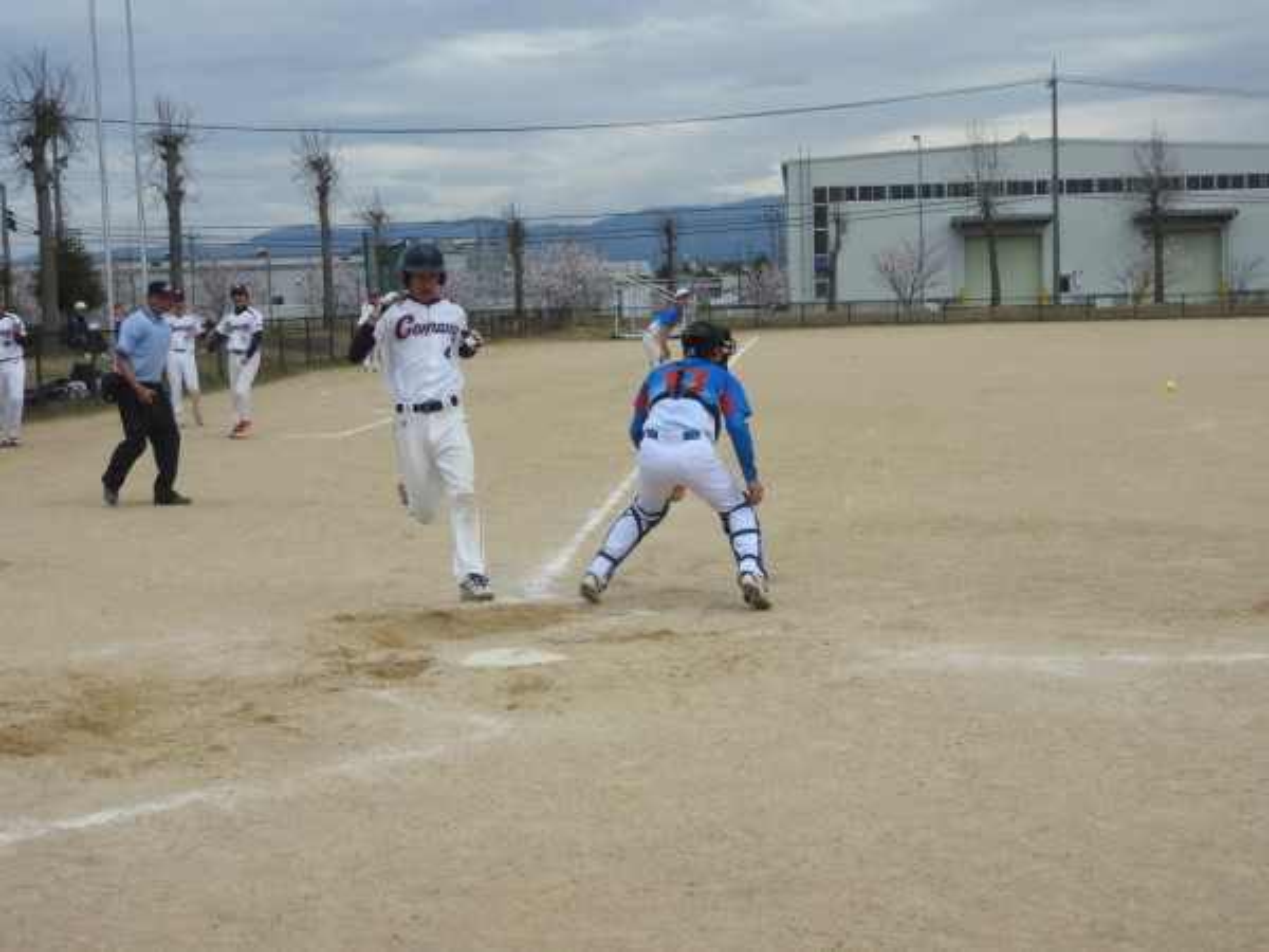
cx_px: 634
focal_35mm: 55
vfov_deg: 26.6
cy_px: 476
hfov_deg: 34.9
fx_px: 2016
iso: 100
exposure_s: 1/1000
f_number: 4
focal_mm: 9.9
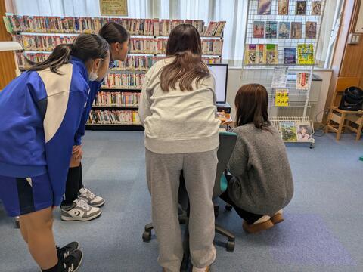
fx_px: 262
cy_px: 136
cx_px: 182
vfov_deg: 54.9
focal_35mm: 25
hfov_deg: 69.4
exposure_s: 1/120
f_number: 1.89
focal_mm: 5.43
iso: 49
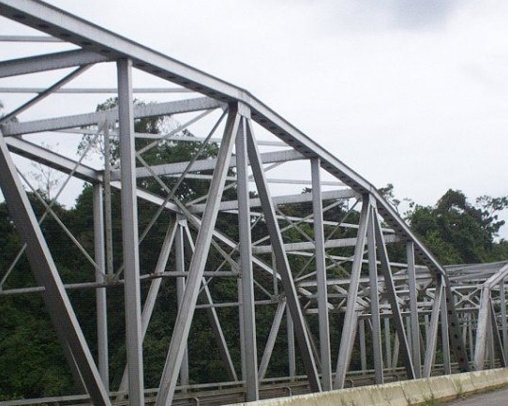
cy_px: 251
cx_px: 290
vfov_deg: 21.5
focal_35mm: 71
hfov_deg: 26.8
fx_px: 1067
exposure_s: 1/468
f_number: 4.5
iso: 100
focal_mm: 6
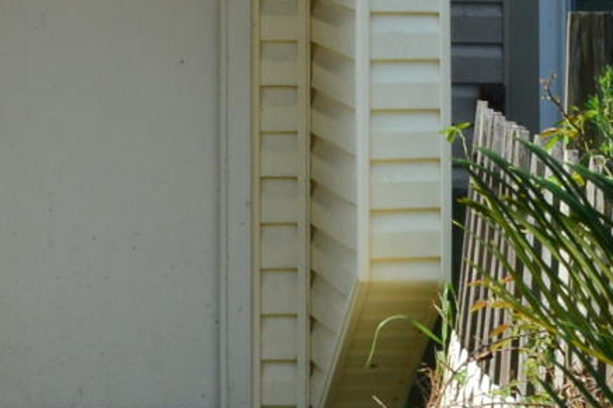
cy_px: -307
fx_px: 4561
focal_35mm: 268
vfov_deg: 5.1
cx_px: -342
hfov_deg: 7.5
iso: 200
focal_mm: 26
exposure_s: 1/125
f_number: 11
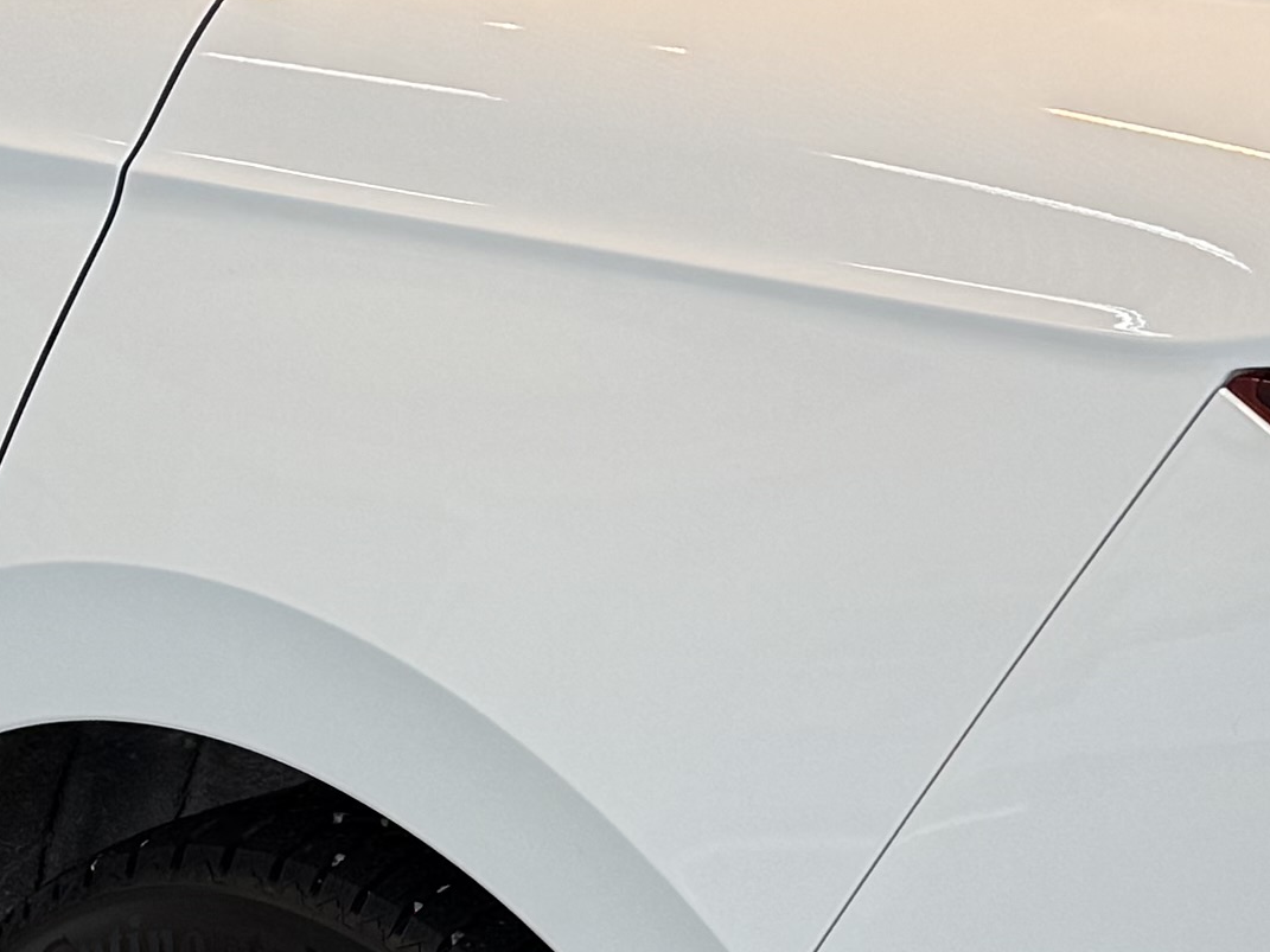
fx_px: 4696
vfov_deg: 11.6
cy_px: 618
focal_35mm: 128
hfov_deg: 15.4
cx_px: 912
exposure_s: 1/341
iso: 80
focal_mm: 6.76
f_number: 1.78
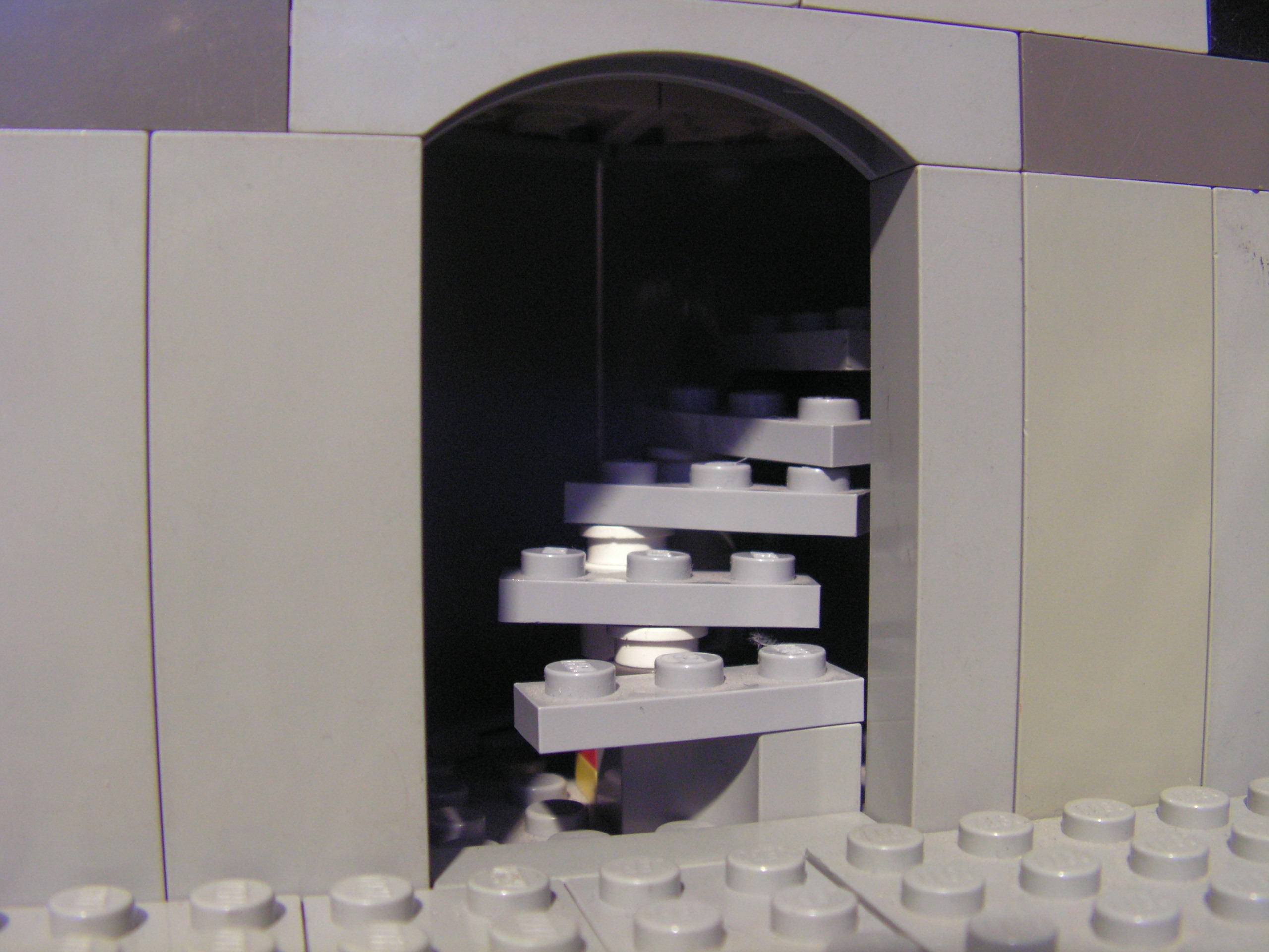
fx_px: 1320
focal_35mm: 36
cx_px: 634
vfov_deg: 39.7
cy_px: 476
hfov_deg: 51.4
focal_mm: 6
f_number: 3.2
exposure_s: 1/2.5
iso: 160
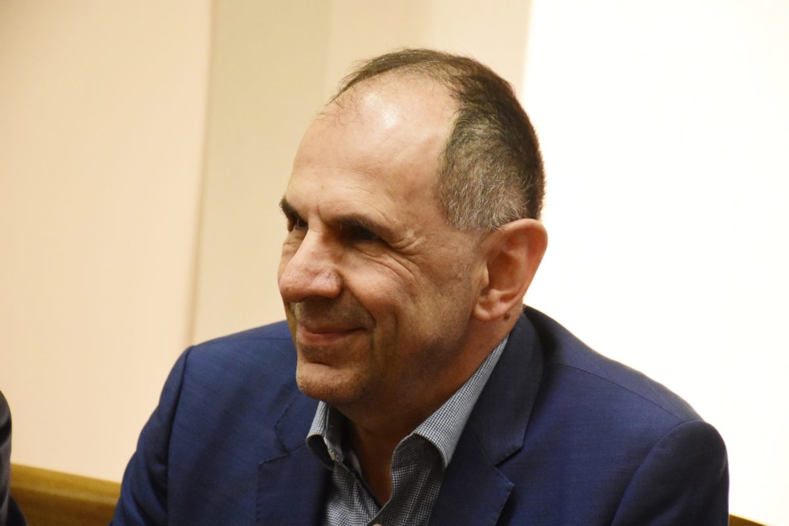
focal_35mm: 128
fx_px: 2794
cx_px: 394
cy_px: 263
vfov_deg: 10.8
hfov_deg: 16.1
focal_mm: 85
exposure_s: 1/500
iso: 5000
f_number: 5.3
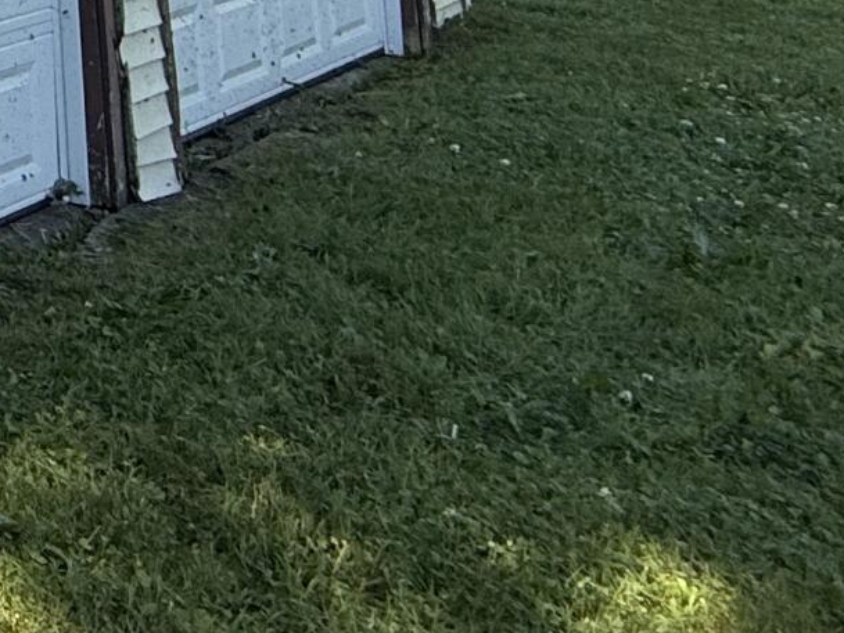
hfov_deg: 16.9
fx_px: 1683
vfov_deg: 18.1
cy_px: -413
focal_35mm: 69
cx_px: -995
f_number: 2.2
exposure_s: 1/607
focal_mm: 2.22
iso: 64
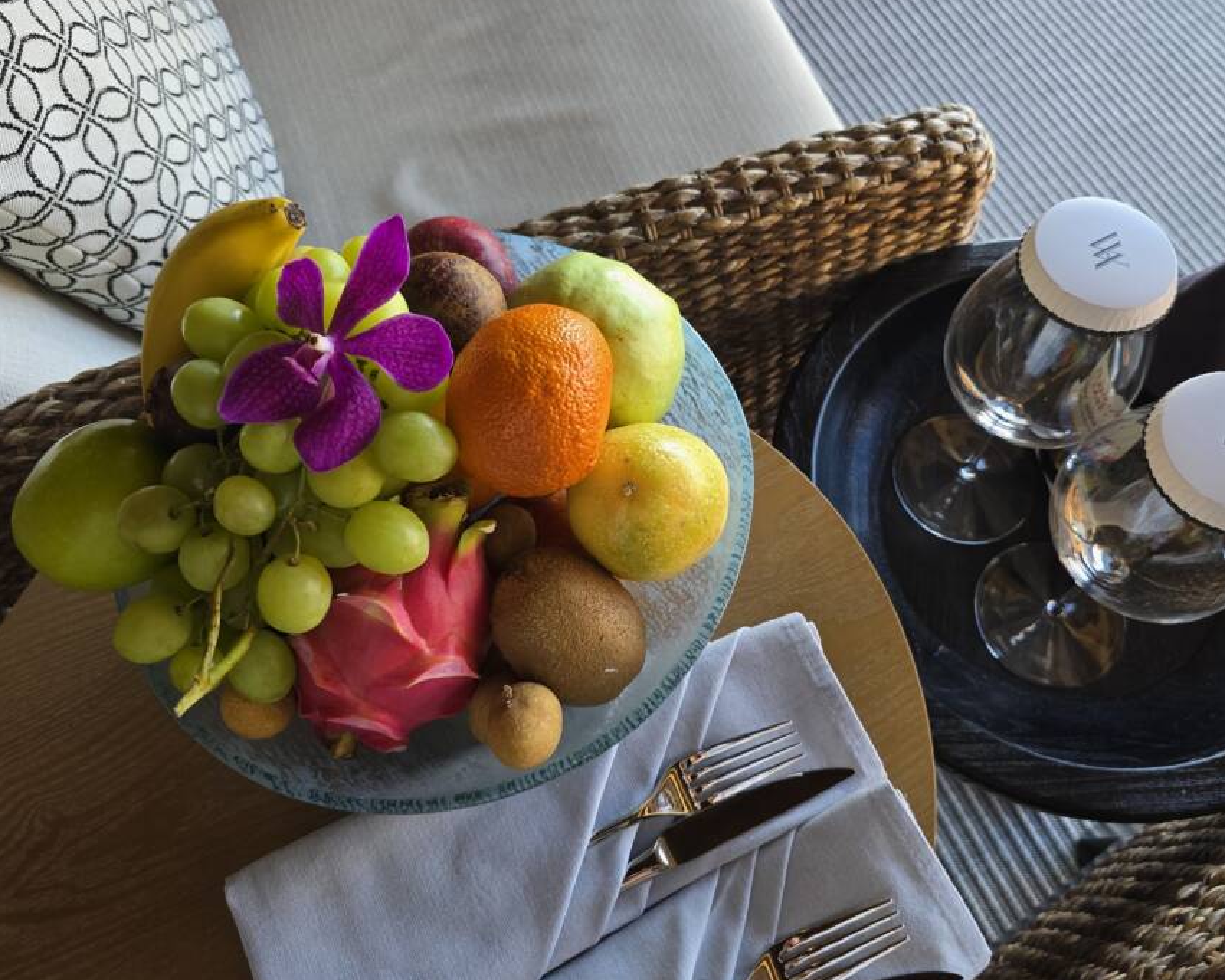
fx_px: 979
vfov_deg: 53.1
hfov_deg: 63.7
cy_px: 443
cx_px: 708
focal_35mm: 27
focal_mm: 6.3
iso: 100
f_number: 1.7
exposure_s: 1/180
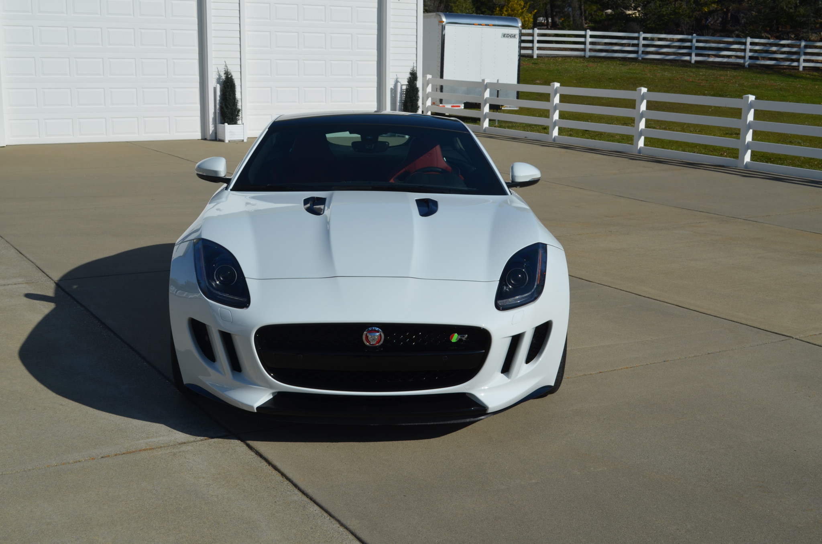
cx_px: 411
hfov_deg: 43.7
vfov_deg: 29.7
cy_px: 272
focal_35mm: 45
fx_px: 1025
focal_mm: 30
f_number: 10
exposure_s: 1/400
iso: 100
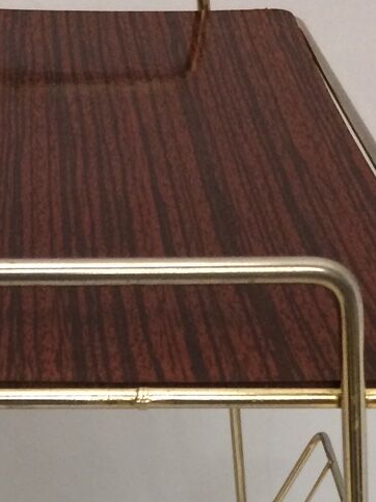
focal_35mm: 98
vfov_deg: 18.2
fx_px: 1420
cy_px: 717
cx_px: 119
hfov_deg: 15.1
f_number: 2.2
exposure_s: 1/33
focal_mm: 4.15
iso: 80
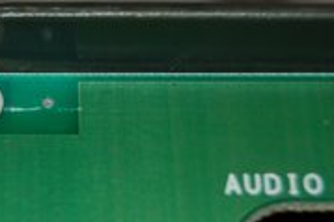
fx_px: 1557
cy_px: 97
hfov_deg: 12.1
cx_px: -26
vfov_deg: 8.2
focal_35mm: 168
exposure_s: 1/125
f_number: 5.6
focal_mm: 50
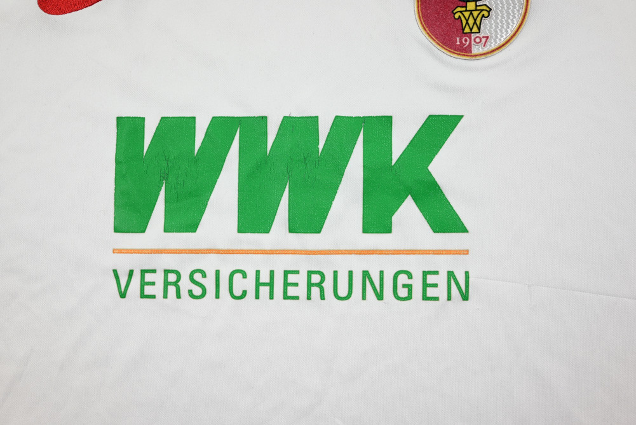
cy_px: 212
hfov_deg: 56.5
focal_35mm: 34
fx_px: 592
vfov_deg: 39.4
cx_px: 318
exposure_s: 1/125
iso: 200
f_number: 5
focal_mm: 33.5
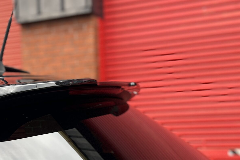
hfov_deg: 34.0
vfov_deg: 22.7
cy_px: 150
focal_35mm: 58
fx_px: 387
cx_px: 73
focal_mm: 5.7
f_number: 1.5
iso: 50
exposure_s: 1/723
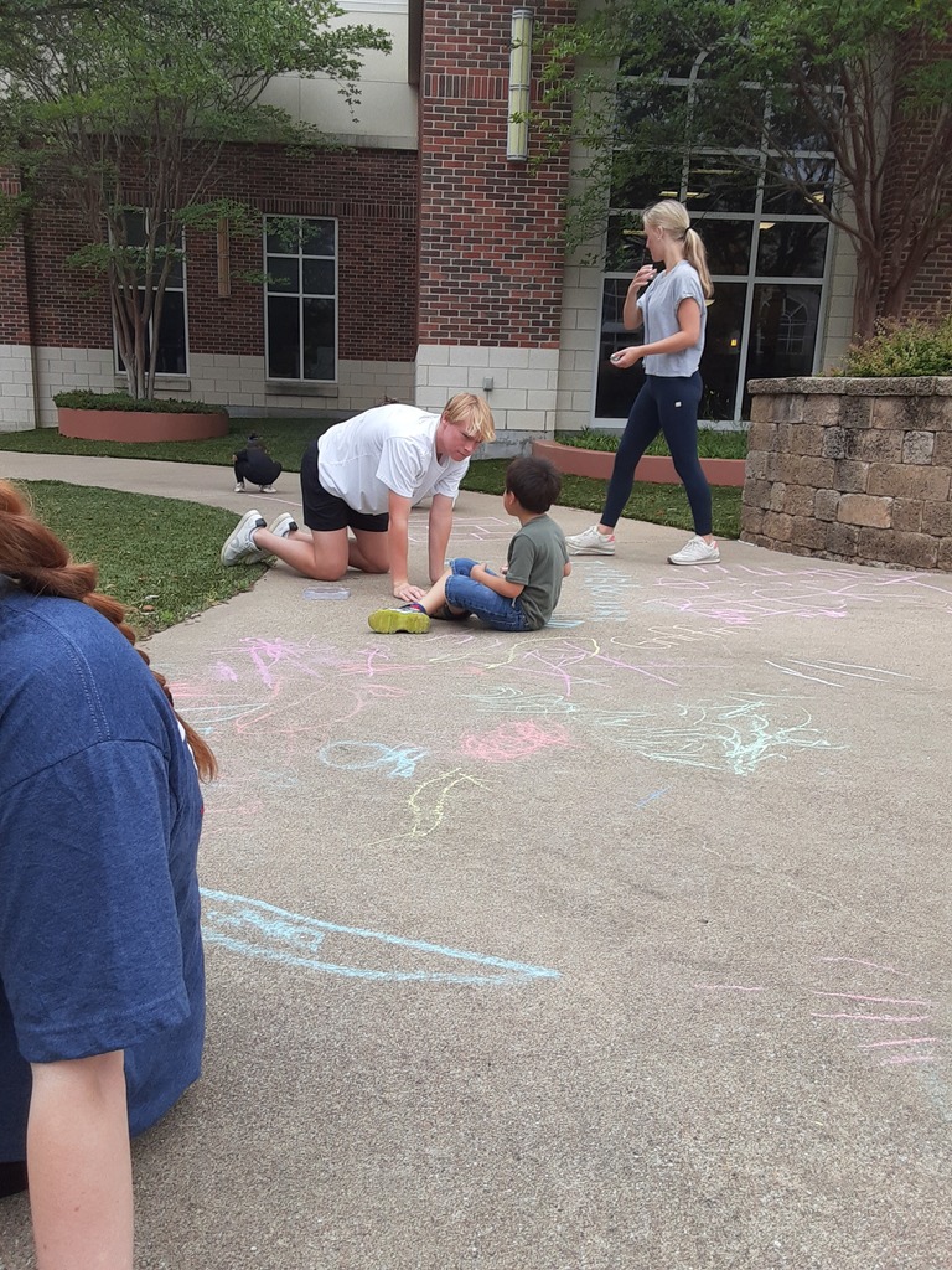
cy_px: 635
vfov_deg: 65.3
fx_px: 990
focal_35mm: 27
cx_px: 476
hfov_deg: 51.4
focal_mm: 2.91
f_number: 1.9
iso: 40
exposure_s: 1/236
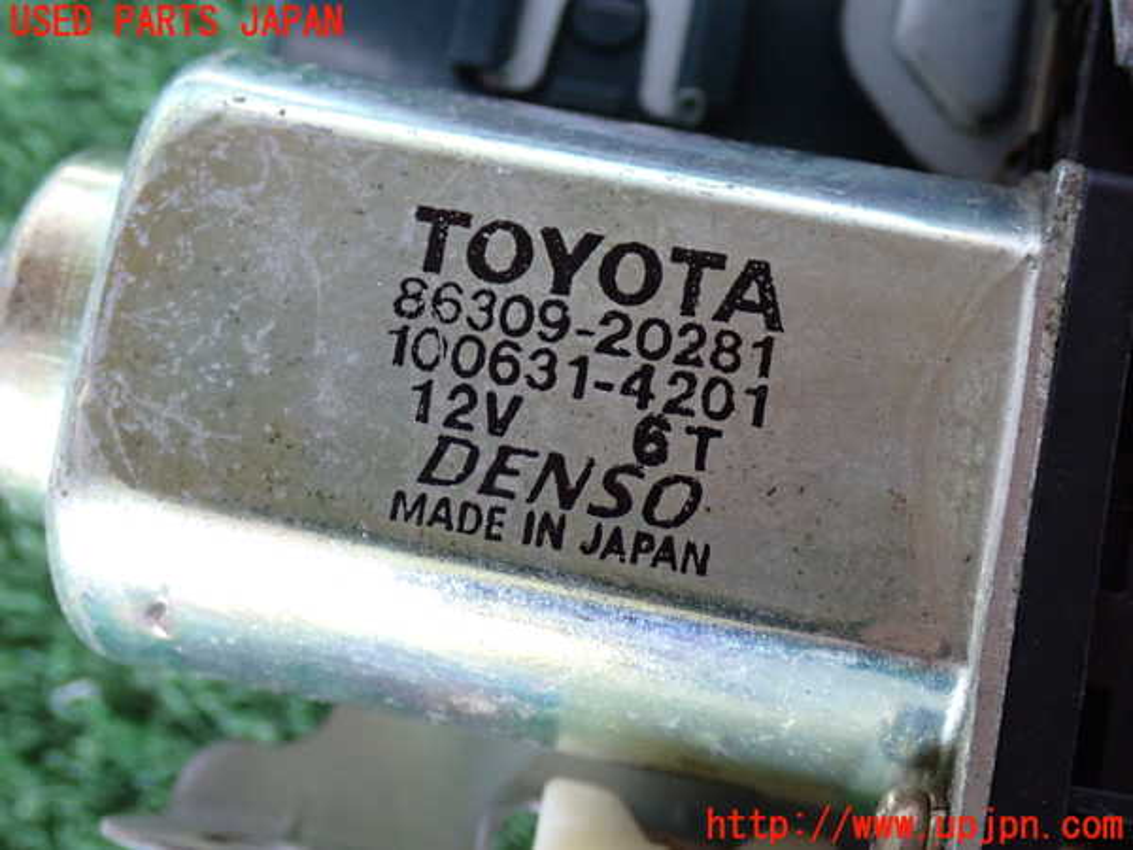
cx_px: 566
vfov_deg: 27.0
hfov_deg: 35.5
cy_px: 425
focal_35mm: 54
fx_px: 1767
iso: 800
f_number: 3.3
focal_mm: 9.65
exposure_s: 1/50
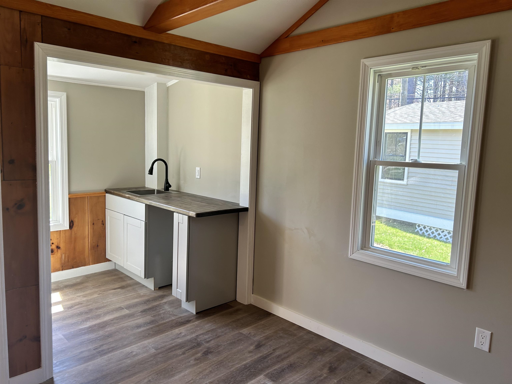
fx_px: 385
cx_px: 256
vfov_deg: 53.1
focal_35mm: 26
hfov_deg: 67.3
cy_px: 192
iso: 50
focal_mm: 5.7
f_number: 1.5
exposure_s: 1/121
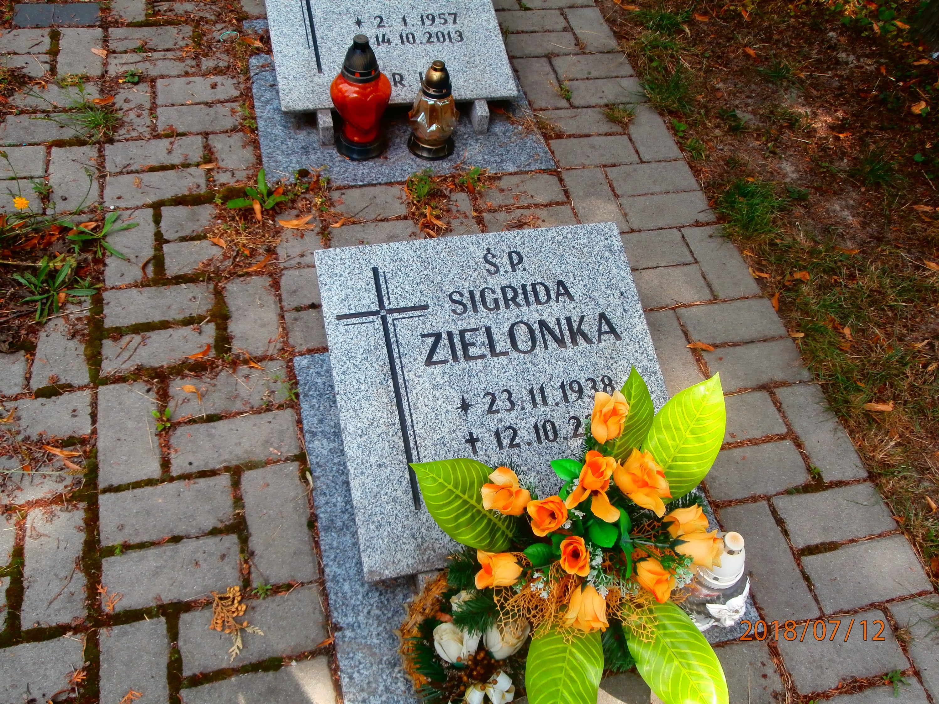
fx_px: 814
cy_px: 352
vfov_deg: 46.8
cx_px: 470
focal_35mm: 30
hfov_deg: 60.0
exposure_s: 1/250
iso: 100
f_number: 3.5
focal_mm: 5.36
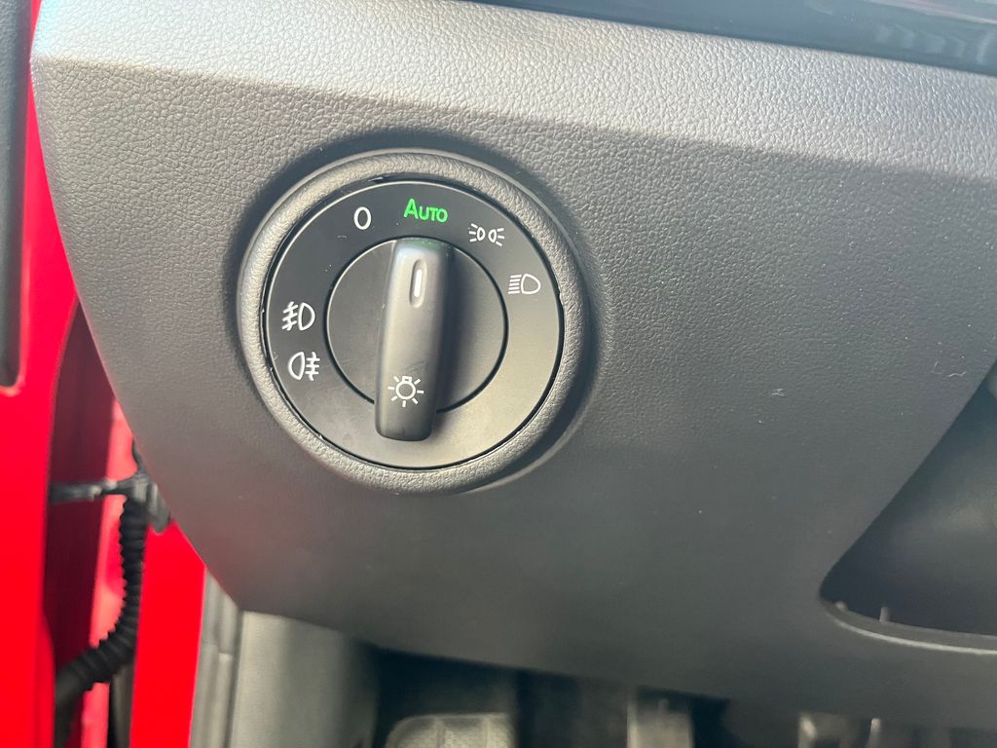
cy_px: 374
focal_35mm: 26
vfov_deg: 53.1
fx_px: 749
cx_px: 498
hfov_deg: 67.3
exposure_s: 1/60
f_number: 1.6
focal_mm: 5.1
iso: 500
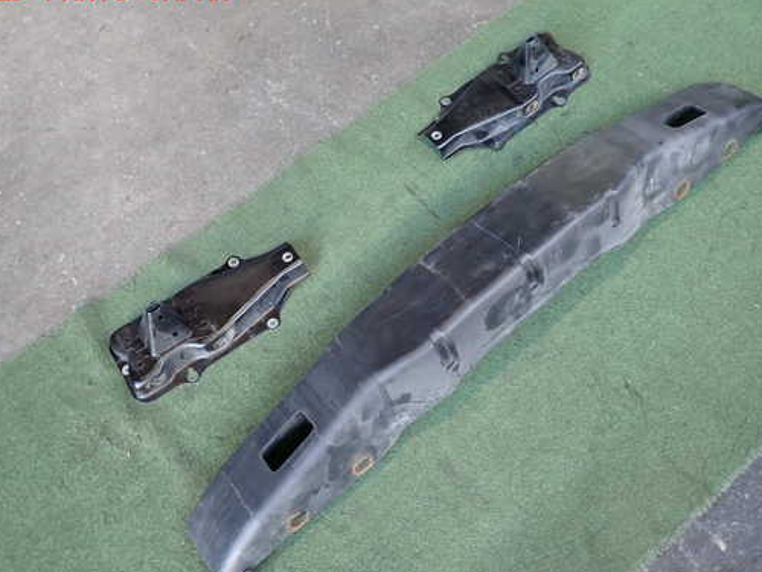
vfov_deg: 46.7
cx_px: 410
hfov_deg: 59.9
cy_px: 314
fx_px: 660
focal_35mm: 30
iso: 200
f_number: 2
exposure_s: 1/60
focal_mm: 4.5
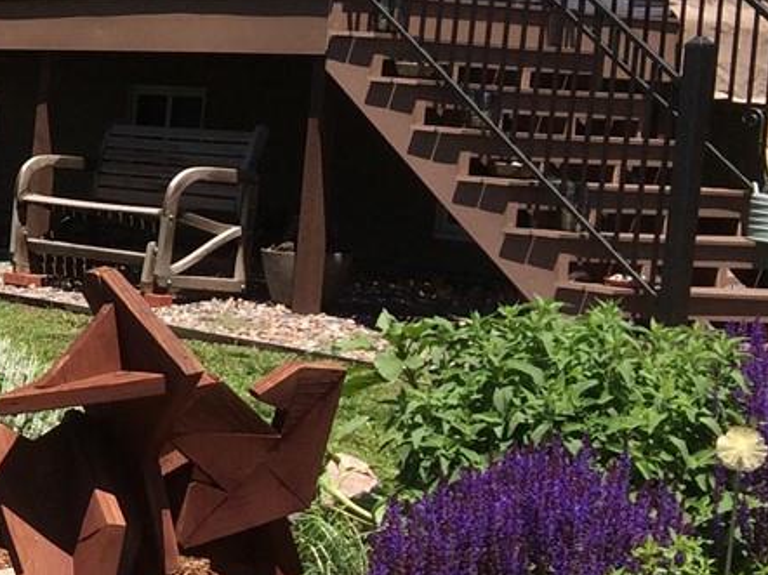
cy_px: 215
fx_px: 2328
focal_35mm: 105
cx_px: -606
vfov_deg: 14.1
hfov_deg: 16.0
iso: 32
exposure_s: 1/1466
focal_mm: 4.15
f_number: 2.2
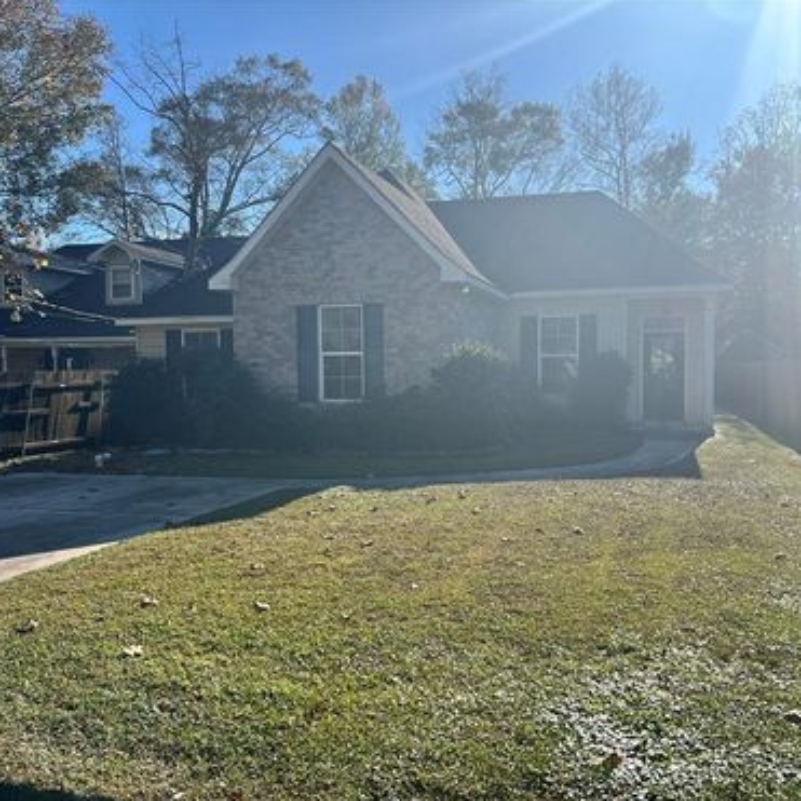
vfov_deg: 52.5
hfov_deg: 52.5
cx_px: 427
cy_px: 403
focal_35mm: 31
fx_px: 812
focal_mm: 5.7
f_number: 1.5
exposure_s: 1/5319
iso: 50
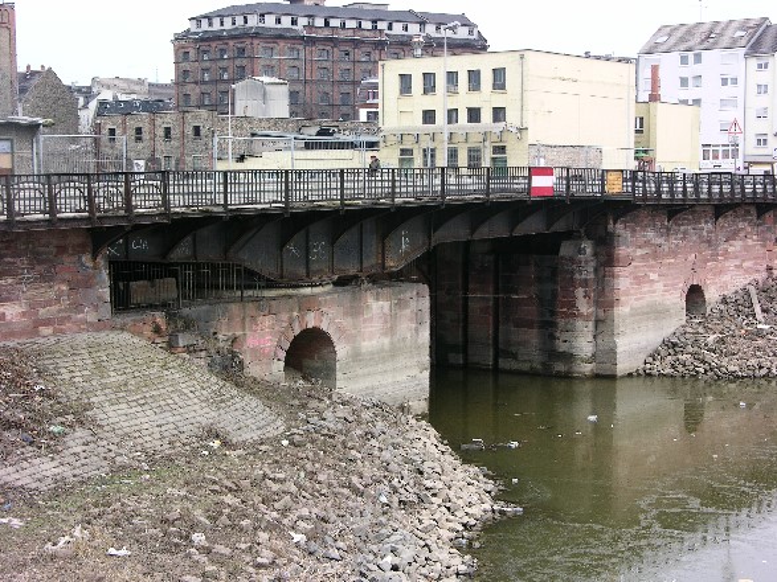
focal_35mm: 66
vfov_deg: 22.2
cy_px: 291
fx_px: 1481
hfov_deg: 29.4
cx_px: 388
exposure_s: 1/79.8
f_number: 4.6
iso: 50
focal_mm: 16.8
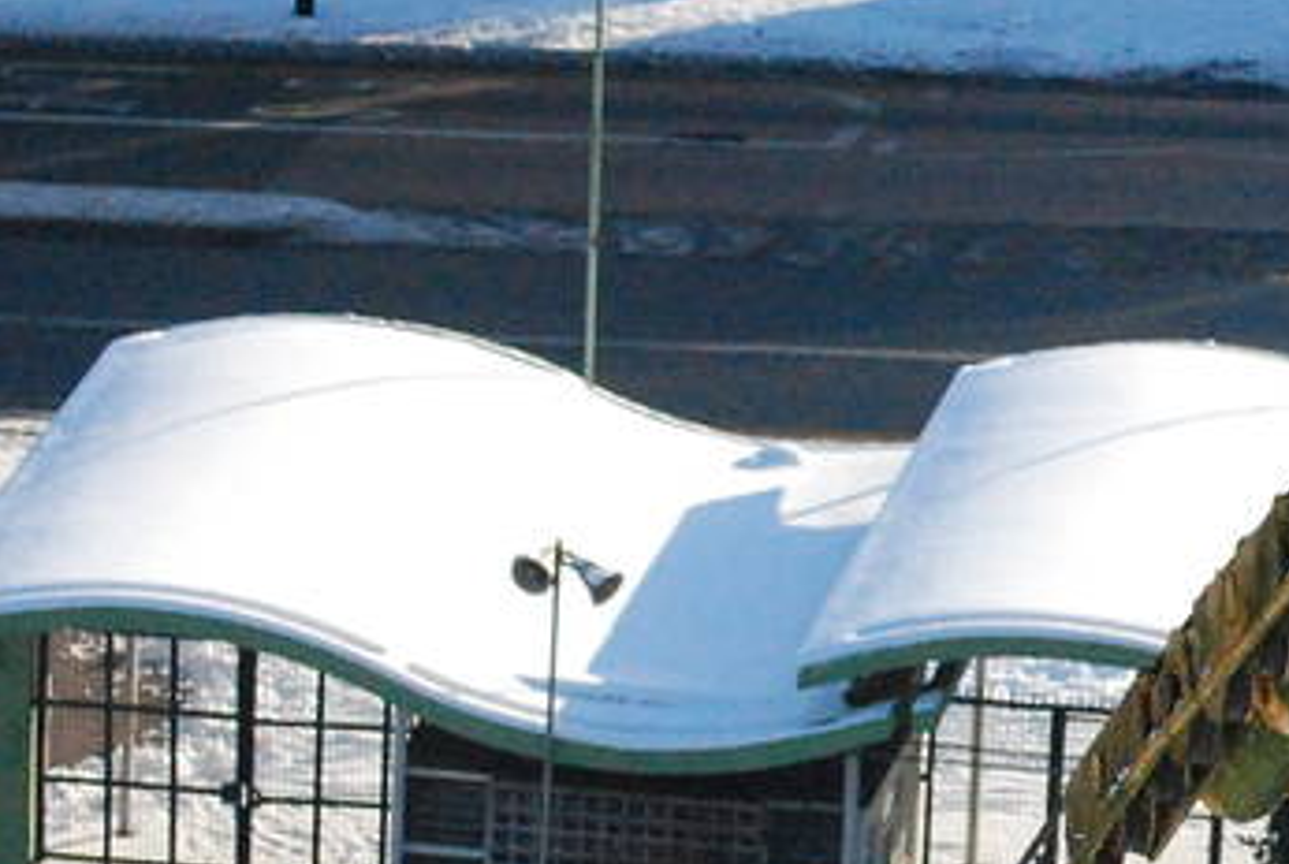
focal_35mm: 381
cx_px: 2138
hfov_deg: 5.3
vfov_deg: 3.6
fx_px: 13676
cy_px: 732
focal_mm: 55
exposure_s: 1/1250
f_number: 5.6
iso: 1600
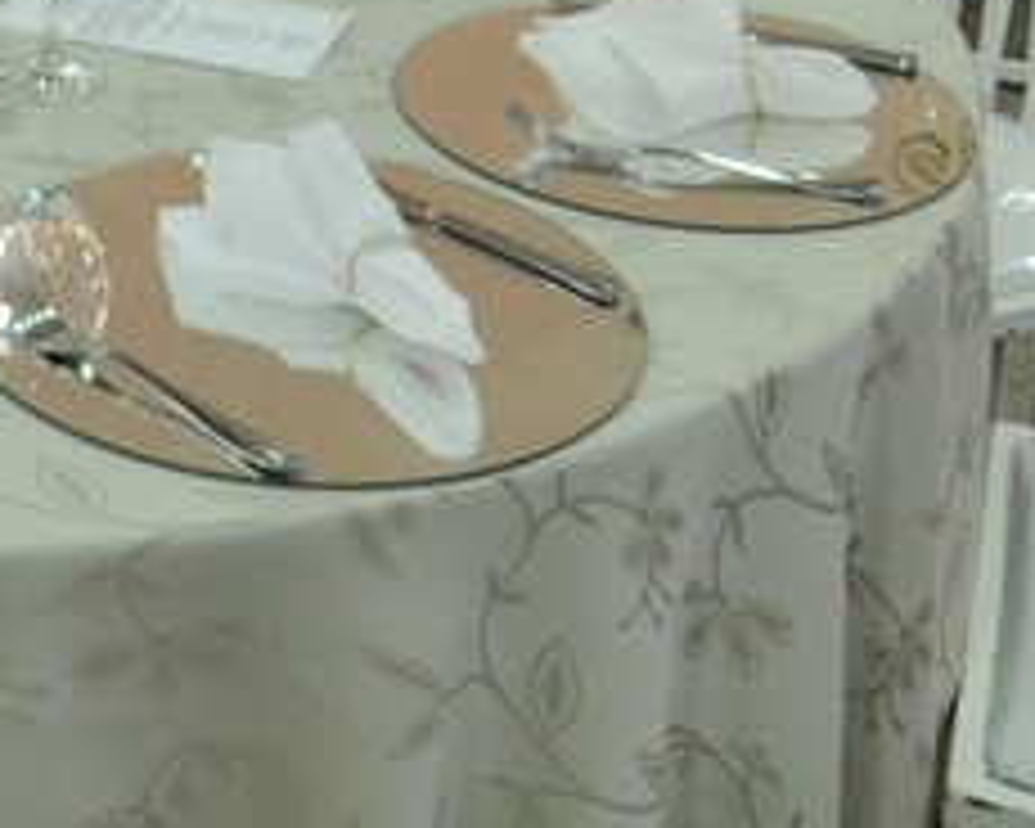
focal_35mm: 88
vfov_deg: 15.6
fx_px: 2696
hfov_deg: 20.4
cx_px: -180
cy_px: -547
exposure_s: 1/50
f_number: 4
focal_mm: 12
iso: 800
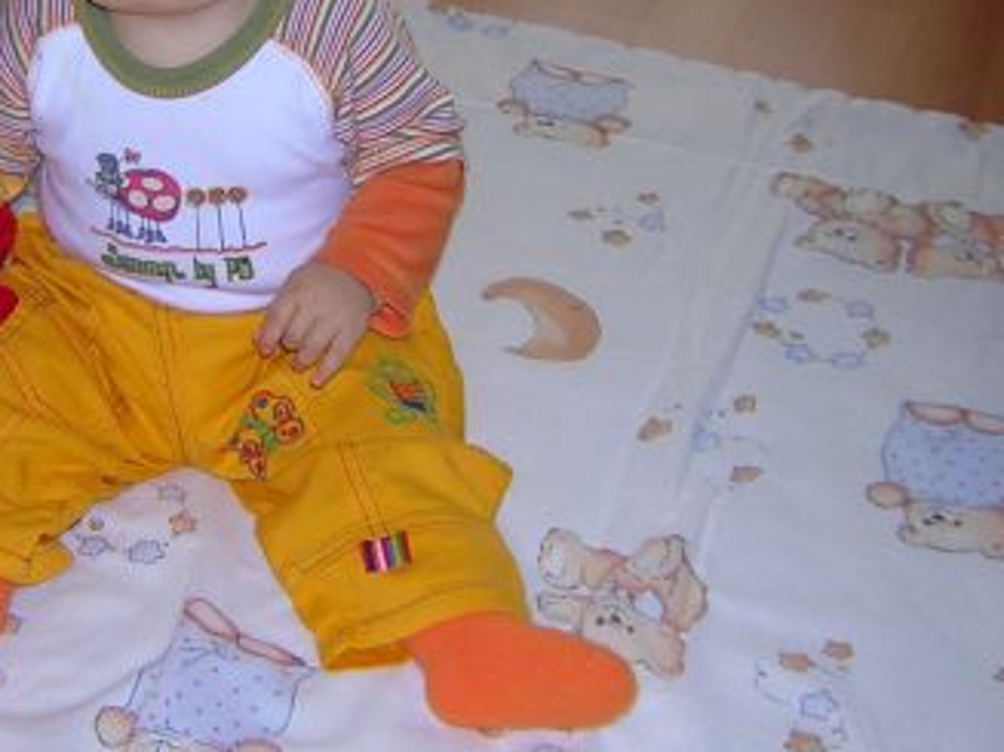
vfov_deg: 21.9
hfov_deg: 29.1
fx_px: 1914
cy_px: 141
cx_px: 304
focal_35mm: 66
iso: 100
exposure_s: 1/60.1
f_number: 2.6
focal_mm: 4.7
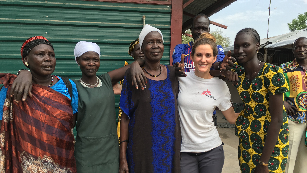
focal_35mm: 32
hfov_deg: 61.0
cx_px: 154
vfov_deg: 36.5
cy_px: 106
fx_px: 260
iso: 25
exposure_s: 1/330
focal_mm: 4.15
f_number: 2.2
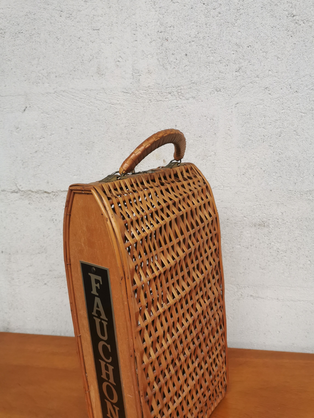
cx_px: 157
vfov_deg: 65.3
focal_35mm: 27
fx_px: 327
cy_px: 209
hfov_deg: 51.4
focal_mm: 5.58
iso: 200
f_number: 1.8
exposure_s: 1/100
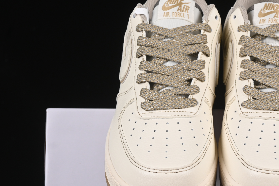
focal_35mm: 126
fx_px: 977
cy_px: 121
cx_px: 216
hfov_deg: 16.2
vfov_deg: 10.9
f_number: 8
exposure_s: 1/80
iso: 160
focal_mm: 50
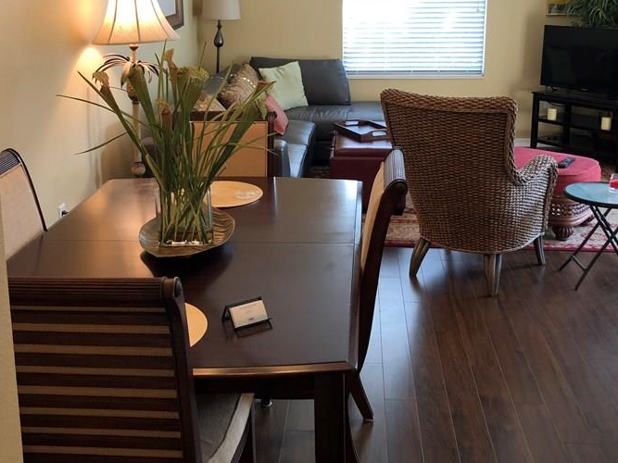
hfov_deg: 43.9
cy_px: 136
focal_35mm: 43
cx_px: 300
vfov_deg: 33.1
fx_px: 768
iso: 32
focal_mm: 3.99
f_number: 1.8
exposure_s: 1/24
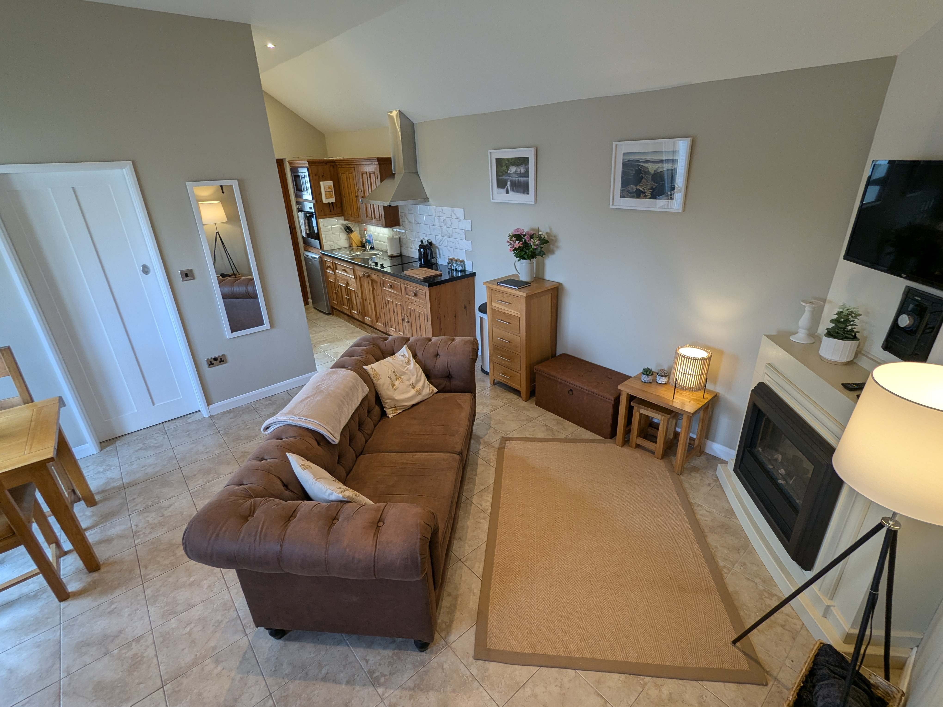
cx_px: 472
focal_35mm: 16
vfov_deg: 78.1
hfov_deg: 94.5
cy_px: 354
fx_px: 436
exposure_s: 1/50
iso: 63
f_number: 2.2
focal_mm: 2.35
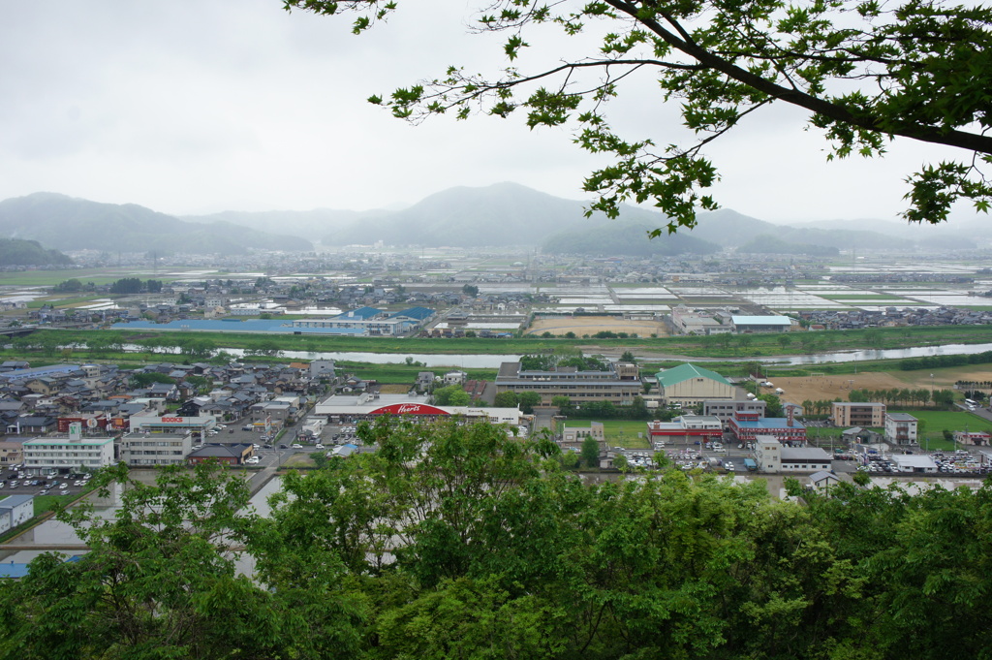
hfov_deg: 49.6
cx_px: 496
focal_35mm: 39
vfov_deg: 34.2
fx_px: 1074
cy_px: 330
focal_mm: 26
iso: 200
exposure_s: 1/60
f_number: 10
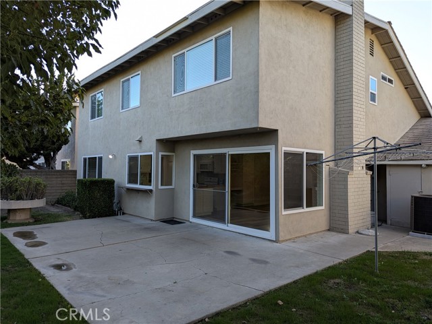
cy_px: 162
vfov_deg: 56.9
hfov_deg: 71.6
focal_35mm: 24
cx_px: 216
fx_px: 300
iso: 28
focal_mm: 6.81
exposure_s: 1/271
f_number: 1.85
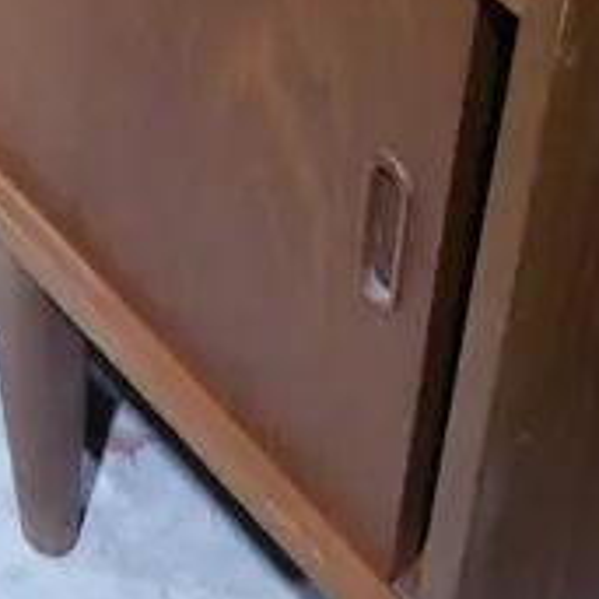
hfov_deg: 11.6
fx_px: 2897
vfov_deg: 9.9
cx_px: -72
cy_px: -991
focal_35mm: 148
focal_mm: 14
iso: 640
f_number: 3.5
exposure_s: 1/60
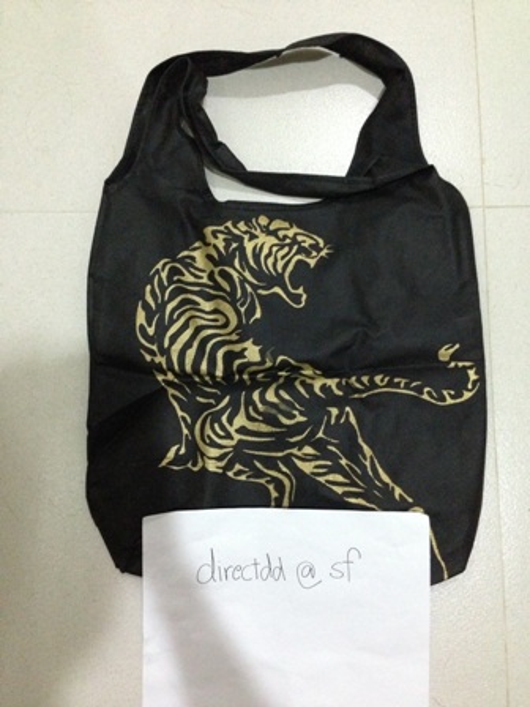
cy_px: 354
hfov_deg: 42.9
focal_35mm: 33
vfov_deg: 55.4
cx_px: 265
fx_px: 674
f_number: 2.4
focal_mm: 4.13
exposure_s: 1/15
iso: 800
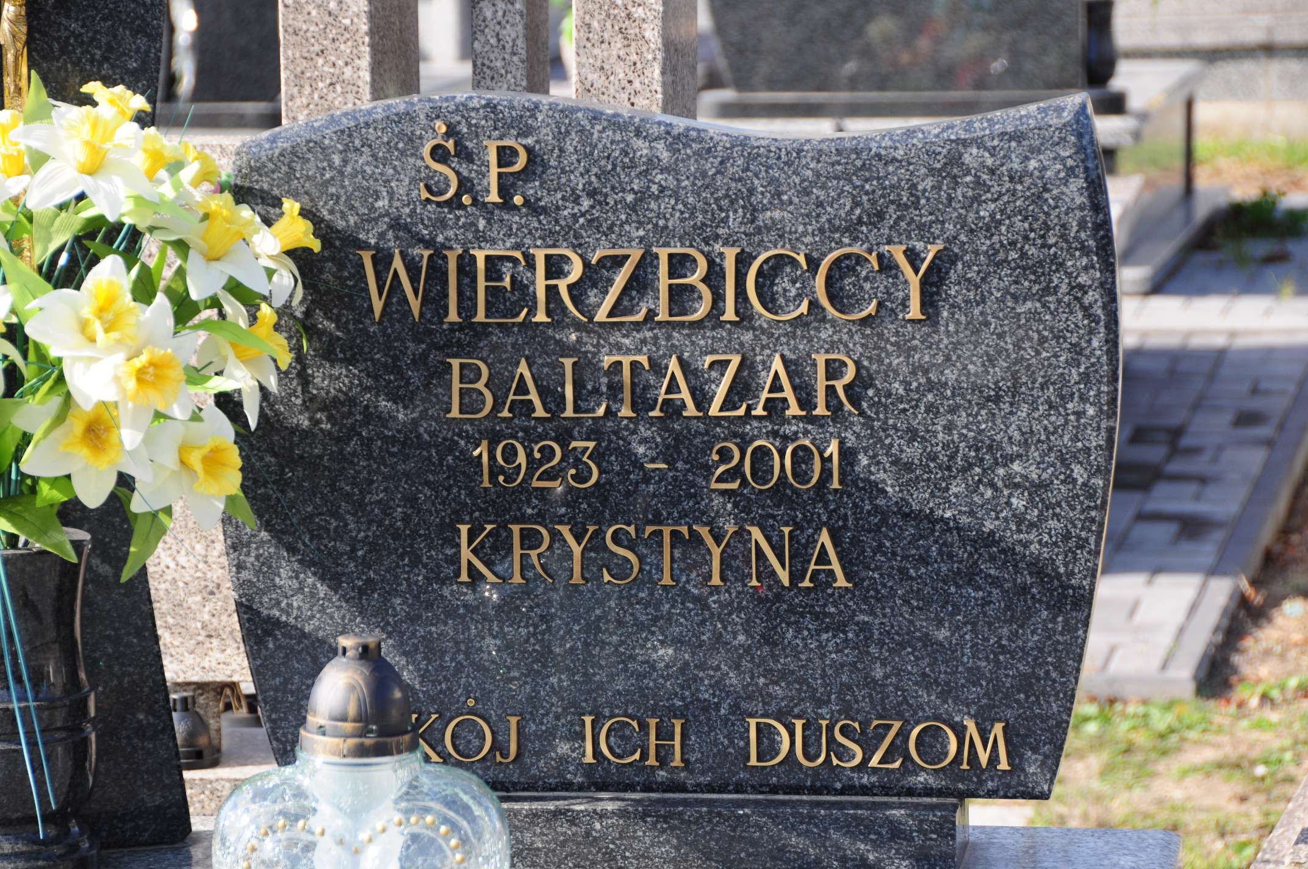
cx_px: 654
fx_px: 5715
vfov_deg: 8.7
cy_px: 434
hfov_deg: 13.1
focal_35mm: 158
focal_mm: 105
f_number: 7.1
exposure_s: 1/250
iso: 200
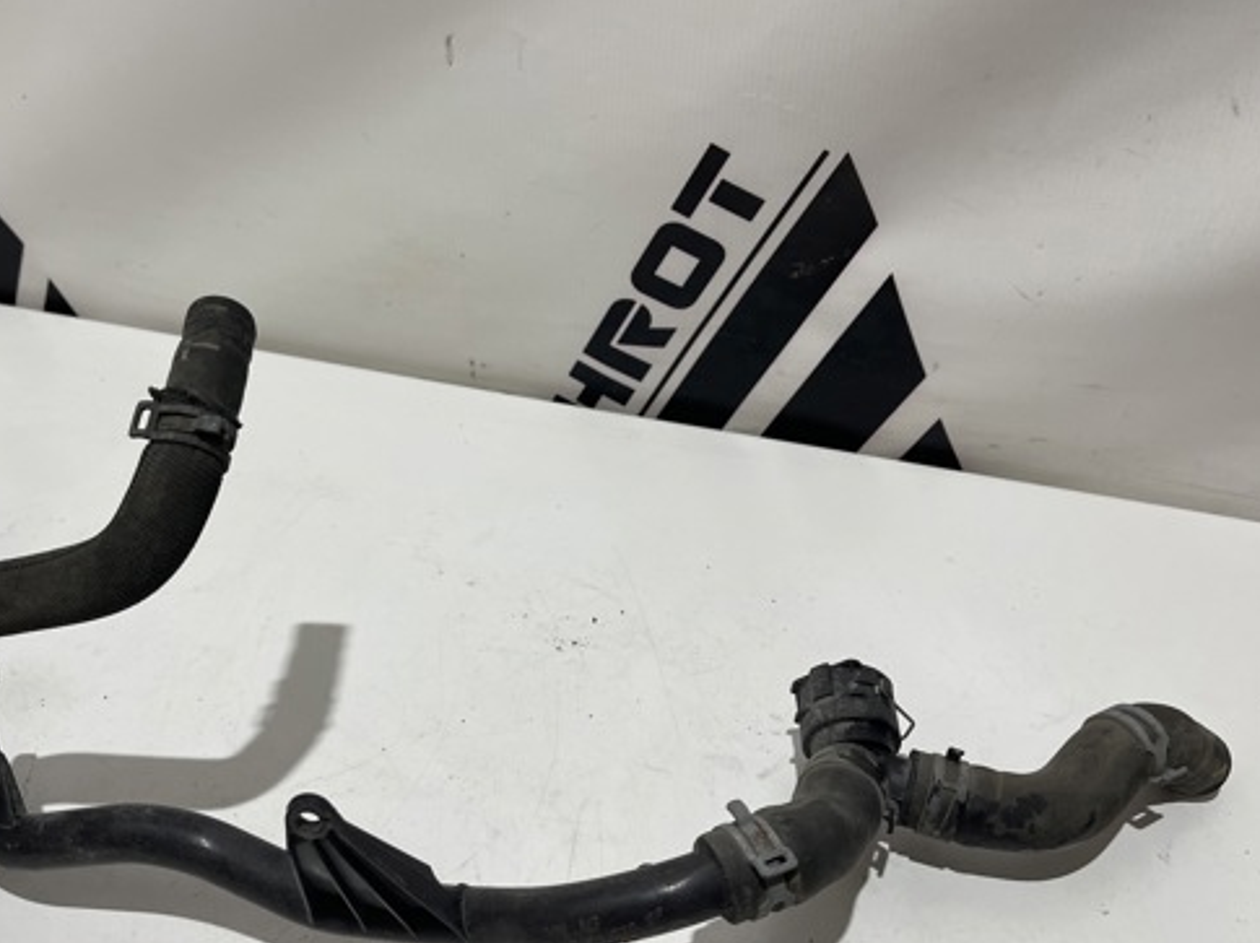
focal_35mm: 33
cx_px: 465
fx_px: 1200
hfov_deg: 54.7
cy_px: 526
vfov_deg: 42.8
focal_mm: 5.1
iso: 125
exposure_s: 1/100
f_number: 1.6
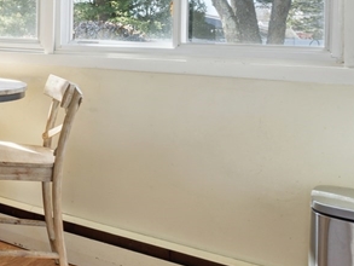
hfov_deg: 32.5
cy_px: 32
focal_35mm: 47
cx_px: -83
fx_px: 481
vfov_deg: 29.7
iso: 100
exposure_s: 1/4
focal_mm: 14
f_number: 8
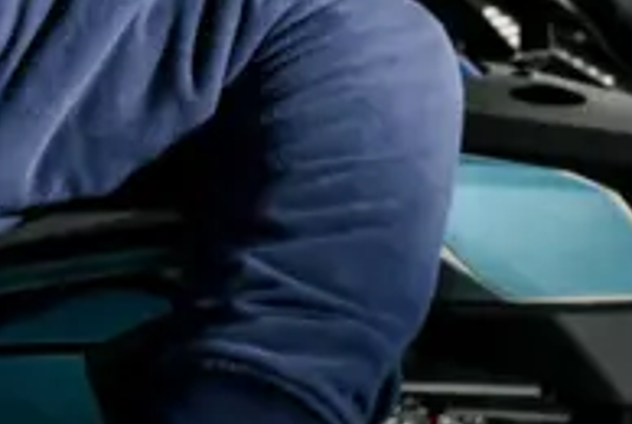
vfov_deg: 6.4
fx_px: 3798
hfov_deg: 9.0
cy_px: 179
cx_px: -573
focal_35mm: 216
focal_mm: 35
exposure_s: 1/640
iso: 800
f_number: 5
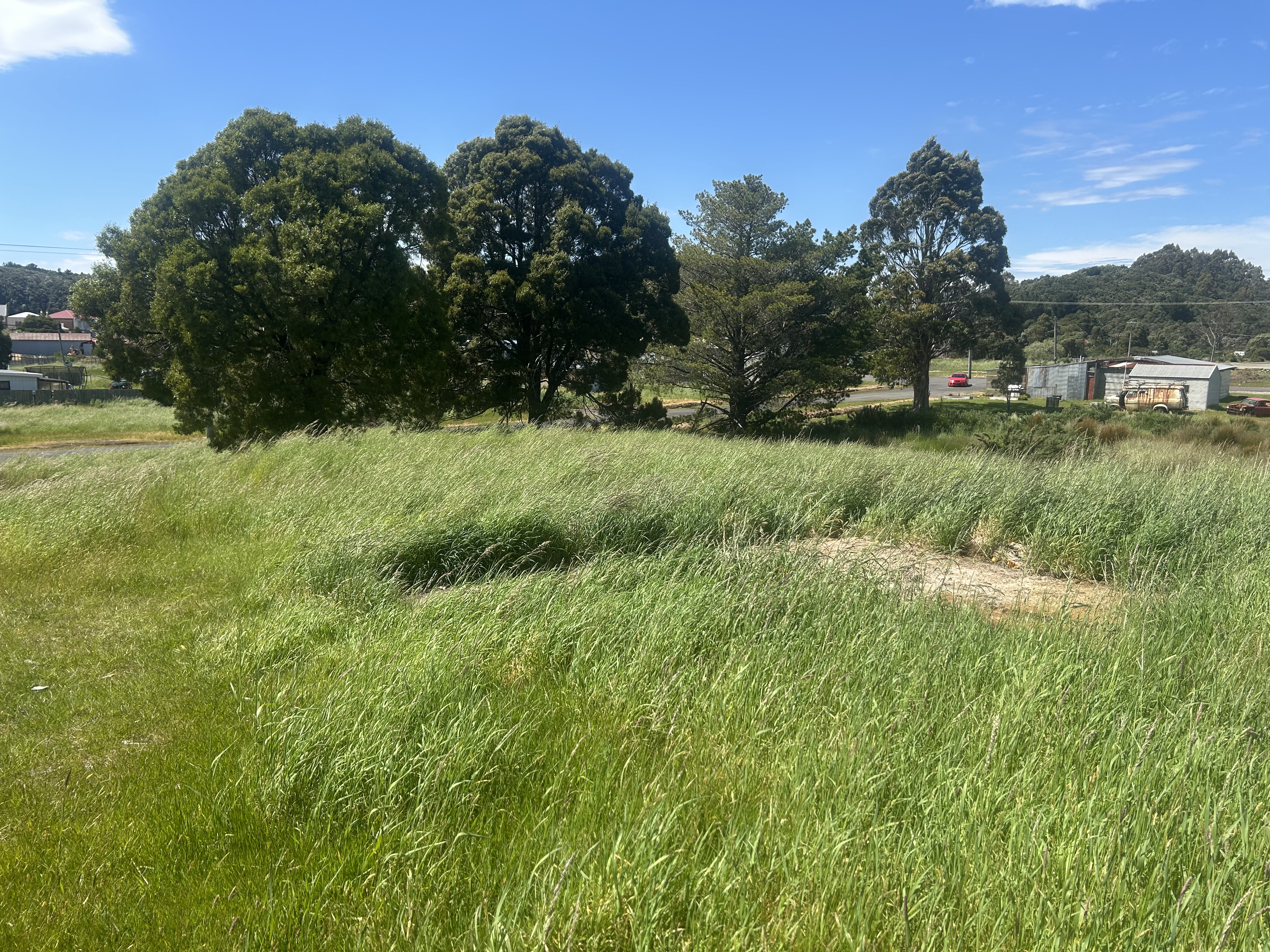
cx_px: 635
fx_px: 954
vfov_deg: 53.1
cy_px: 476
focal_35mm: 26
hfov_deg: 67.3
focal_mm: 5.7
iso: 50
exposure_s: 1/2762
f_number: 1.5
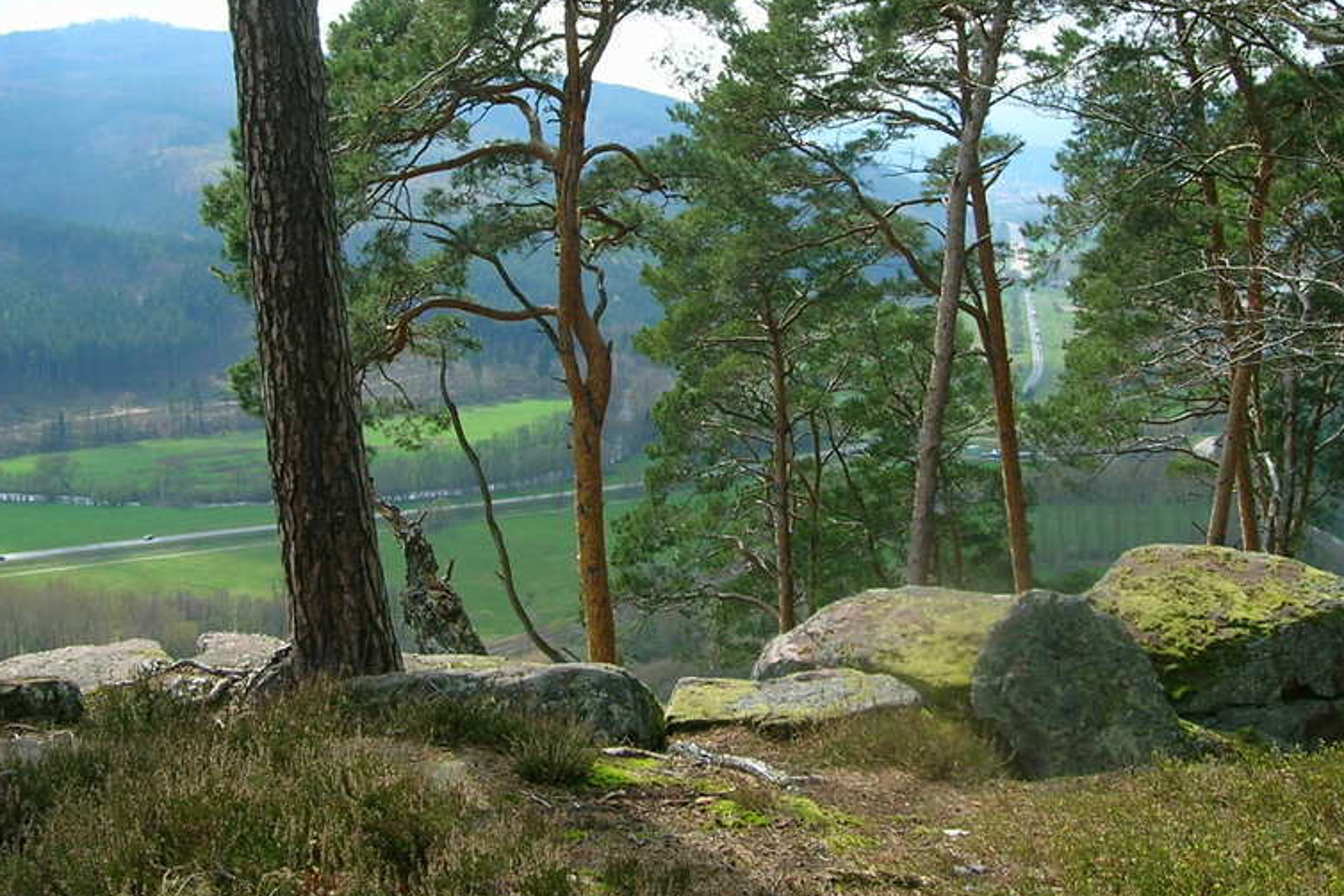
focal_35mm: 48
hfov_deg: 41.1
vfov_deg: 27.8
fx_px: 1792
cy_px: 264
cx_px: 665
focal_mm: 5.7
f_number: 4.9
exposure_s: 1/197
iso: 50
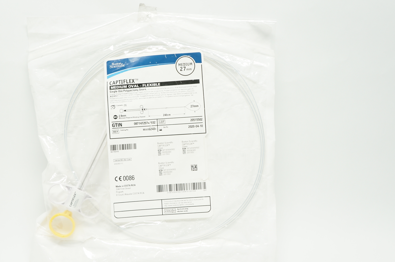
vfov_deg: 28.0
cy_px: 141
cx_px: 155
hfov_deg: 40.9
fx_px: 526
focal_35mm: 48
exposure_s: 1/30
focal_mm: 26
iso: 400
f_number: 8
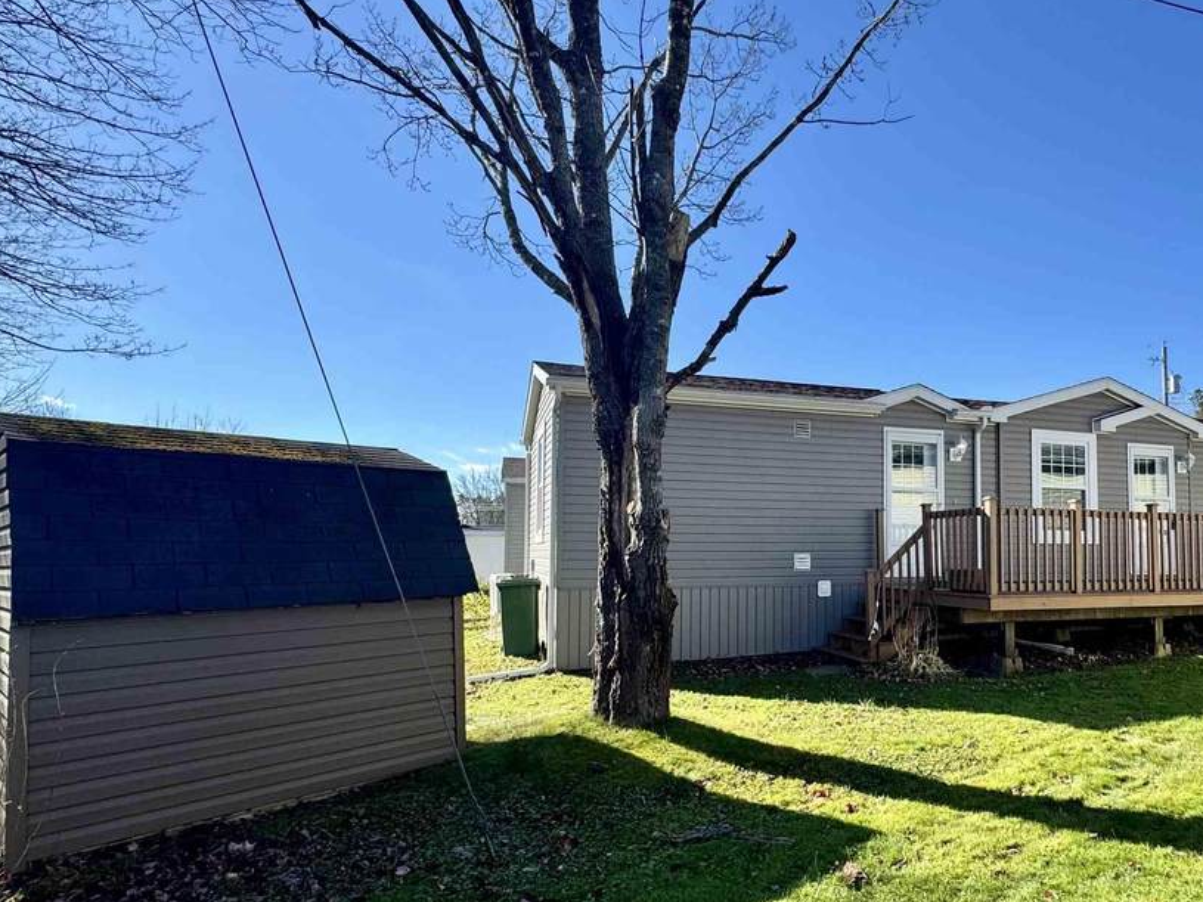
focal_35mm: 22
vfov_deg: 60.8
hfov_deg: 75.1
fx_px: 764
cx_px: 750
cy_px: 512
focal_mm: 2.22
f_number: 2.2
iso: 50
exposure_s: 1/1126
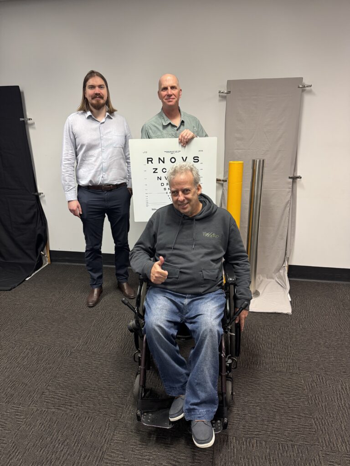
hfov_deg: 56.8
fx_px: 324
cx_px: 175
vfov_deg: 71.6
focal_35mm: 24
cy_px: 233
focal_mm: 6.76
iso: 250
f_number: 1.78
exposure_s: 1/50
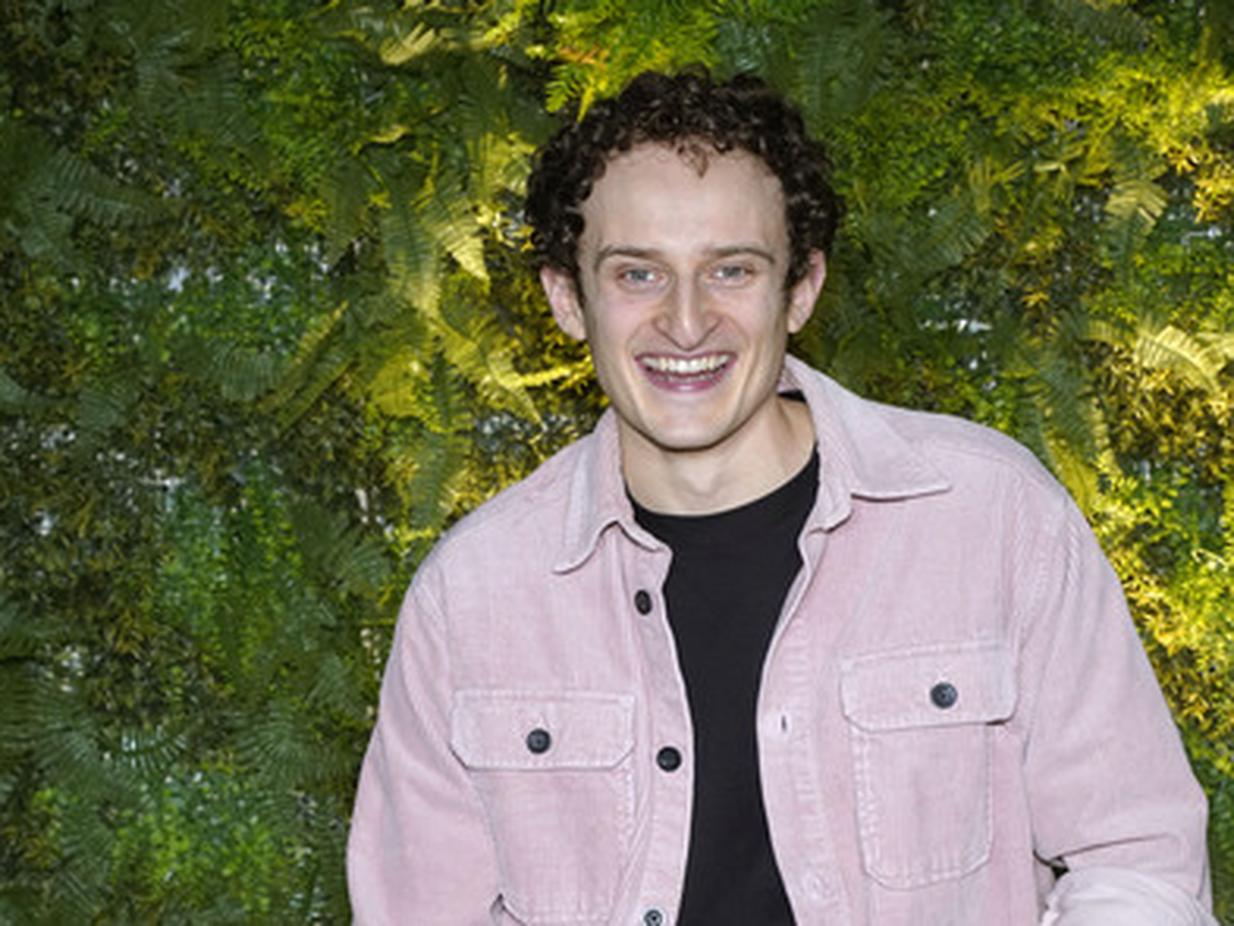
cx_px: 689
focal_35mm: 64
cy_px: 458
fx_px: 2282
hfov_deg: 30.2
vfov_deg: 22.9
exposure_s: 1/160
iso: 2000
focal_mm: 58
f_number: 5.6
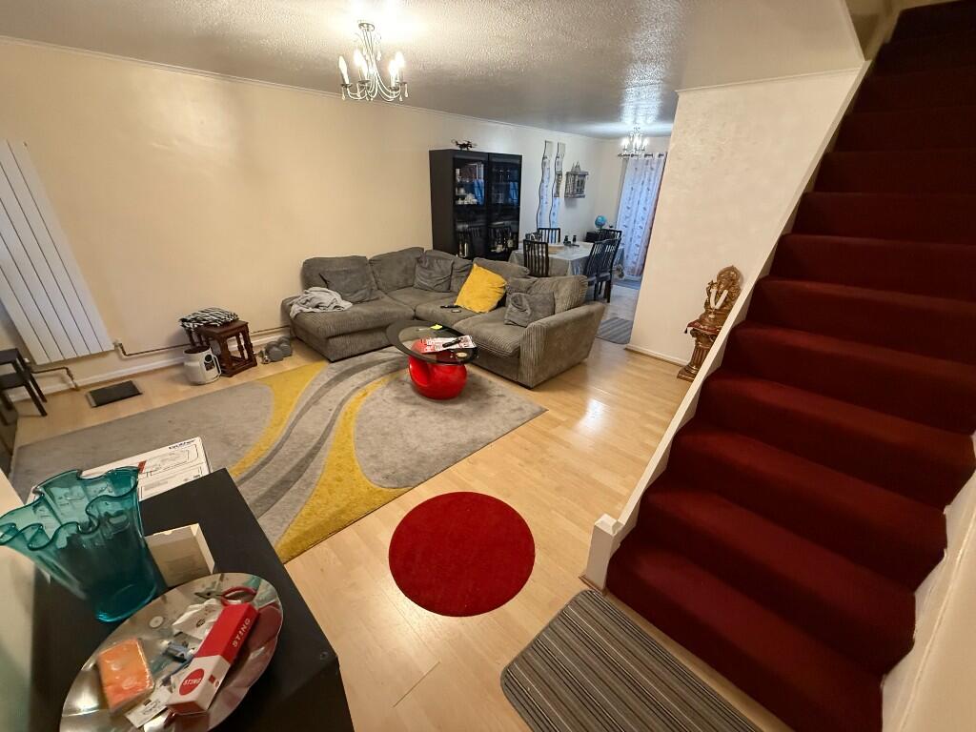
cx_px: 488
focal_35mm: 14
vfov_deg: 85.7
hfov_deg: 102.1
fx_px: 395
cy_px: 366
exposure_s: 1/50
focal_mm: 2.22
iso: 640
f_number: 2.2
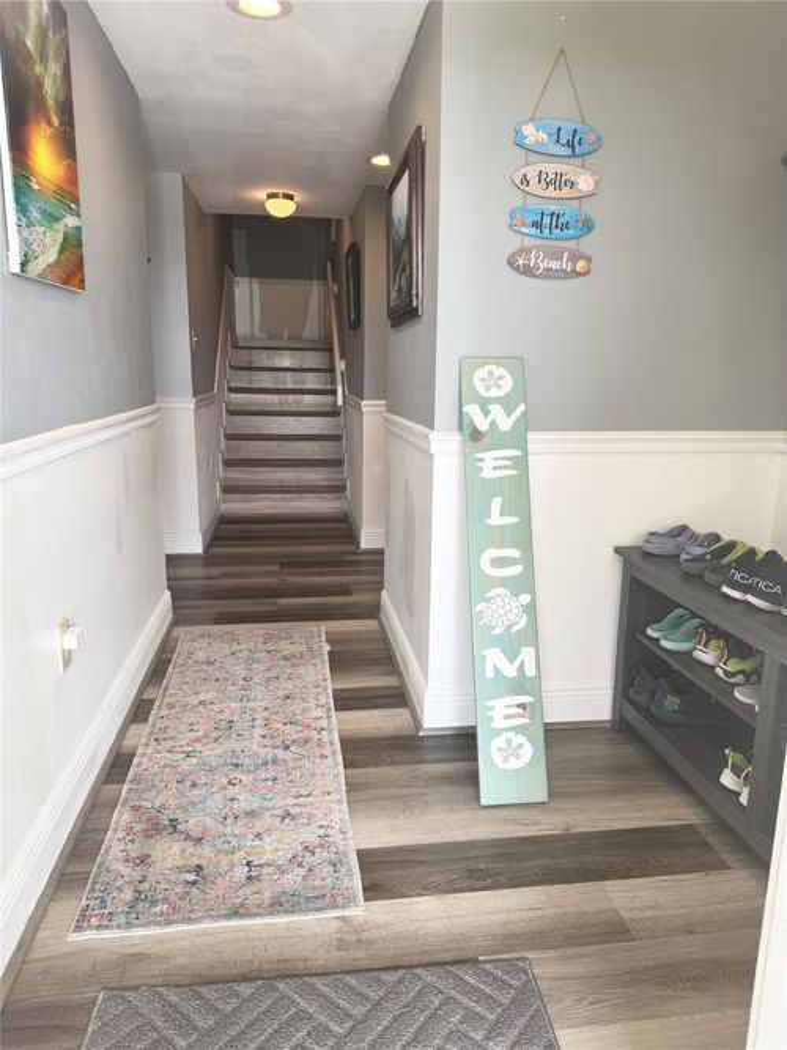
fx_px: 728
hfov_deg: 56.8
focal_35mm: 24
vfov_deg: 71.6
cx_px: 394
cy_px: 525
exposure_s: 1/160
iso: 64
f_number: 1.78
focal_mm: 6.76
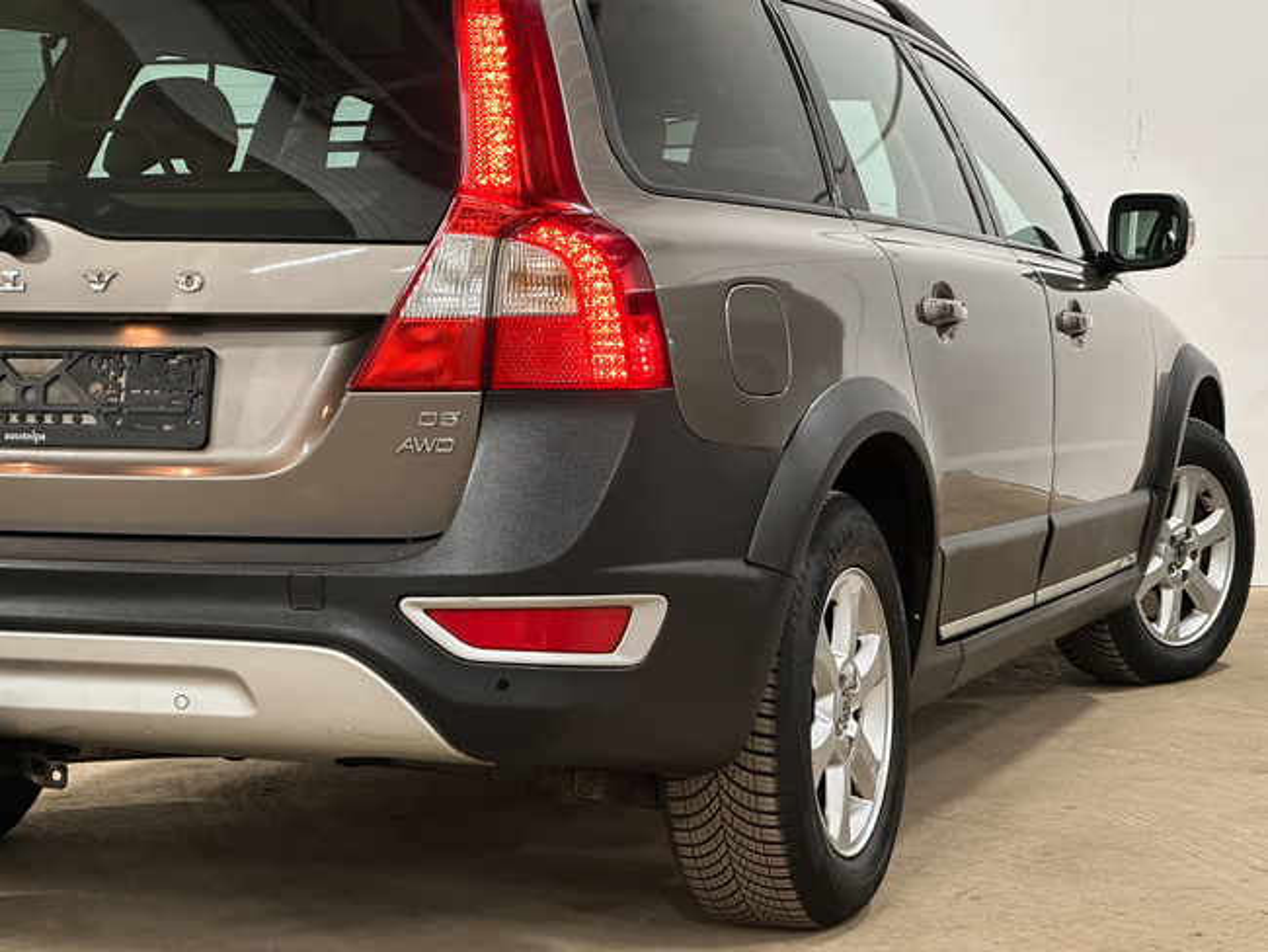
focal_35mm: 77
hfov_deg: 25.3
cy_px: 476
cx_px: 634
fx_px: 2822
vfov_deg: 19.2
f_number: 2.8
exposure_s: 1/40
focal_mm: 9
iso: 640
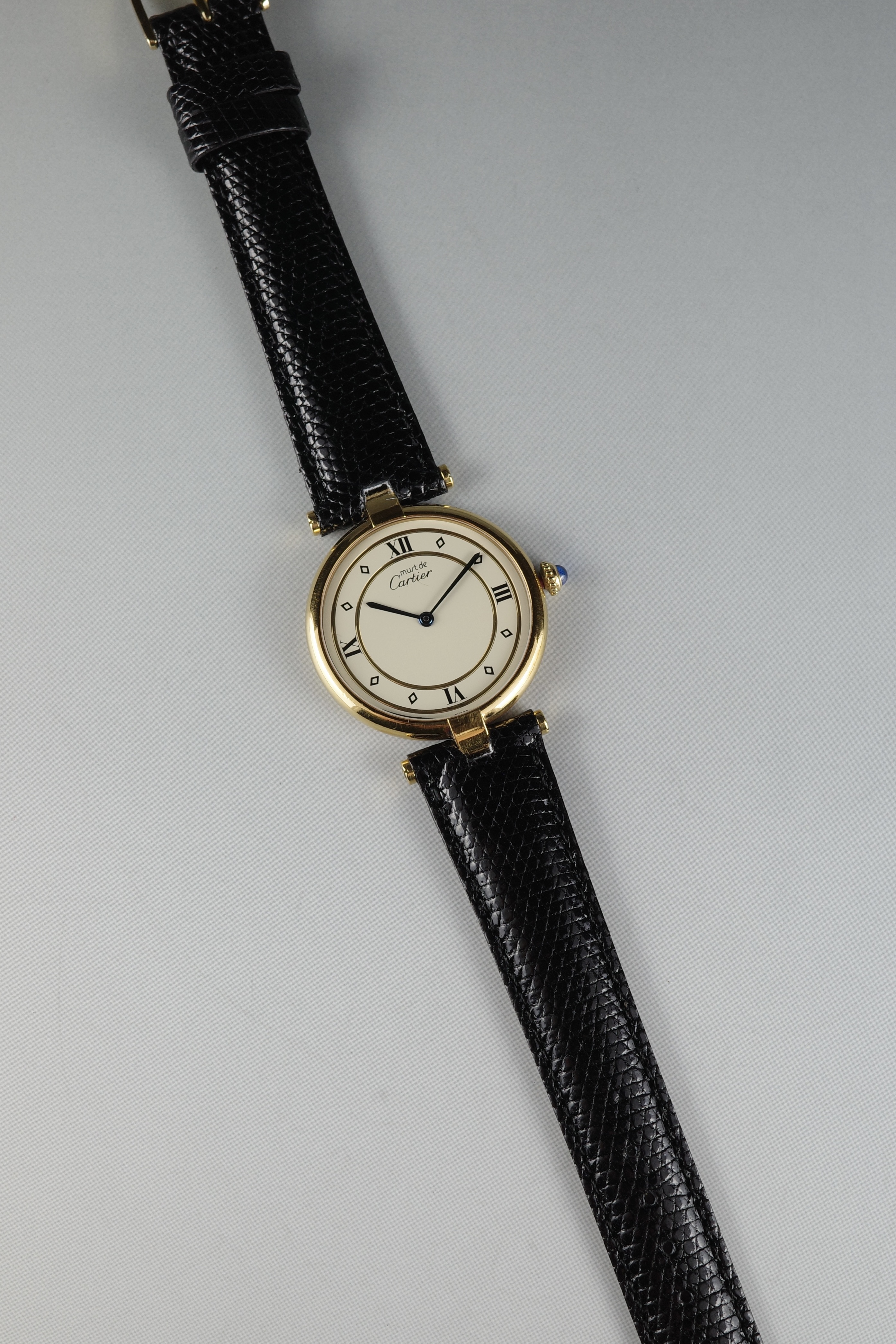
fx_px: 1493
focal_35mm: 40
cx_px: 448
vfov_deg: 48.5
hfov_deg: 33.4
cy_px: 672
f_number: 6.3
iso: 200
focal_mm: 26
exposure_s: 1/40
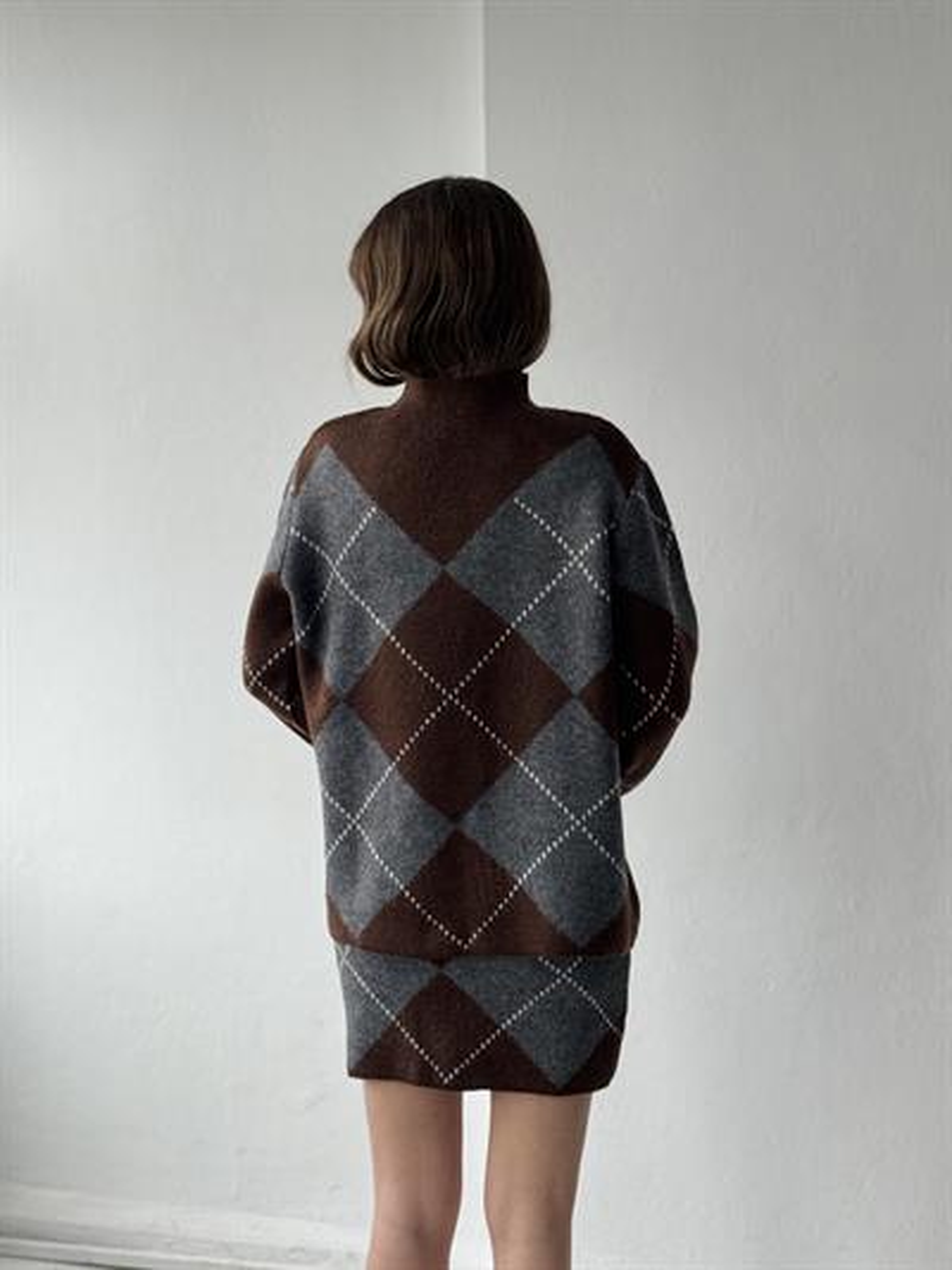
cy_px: 635
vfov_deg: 39.6
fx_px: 1759
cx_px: 476
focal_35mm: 48
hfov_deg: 30.3
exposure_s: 1/224
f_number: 1.78
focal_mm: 6.76
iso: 64
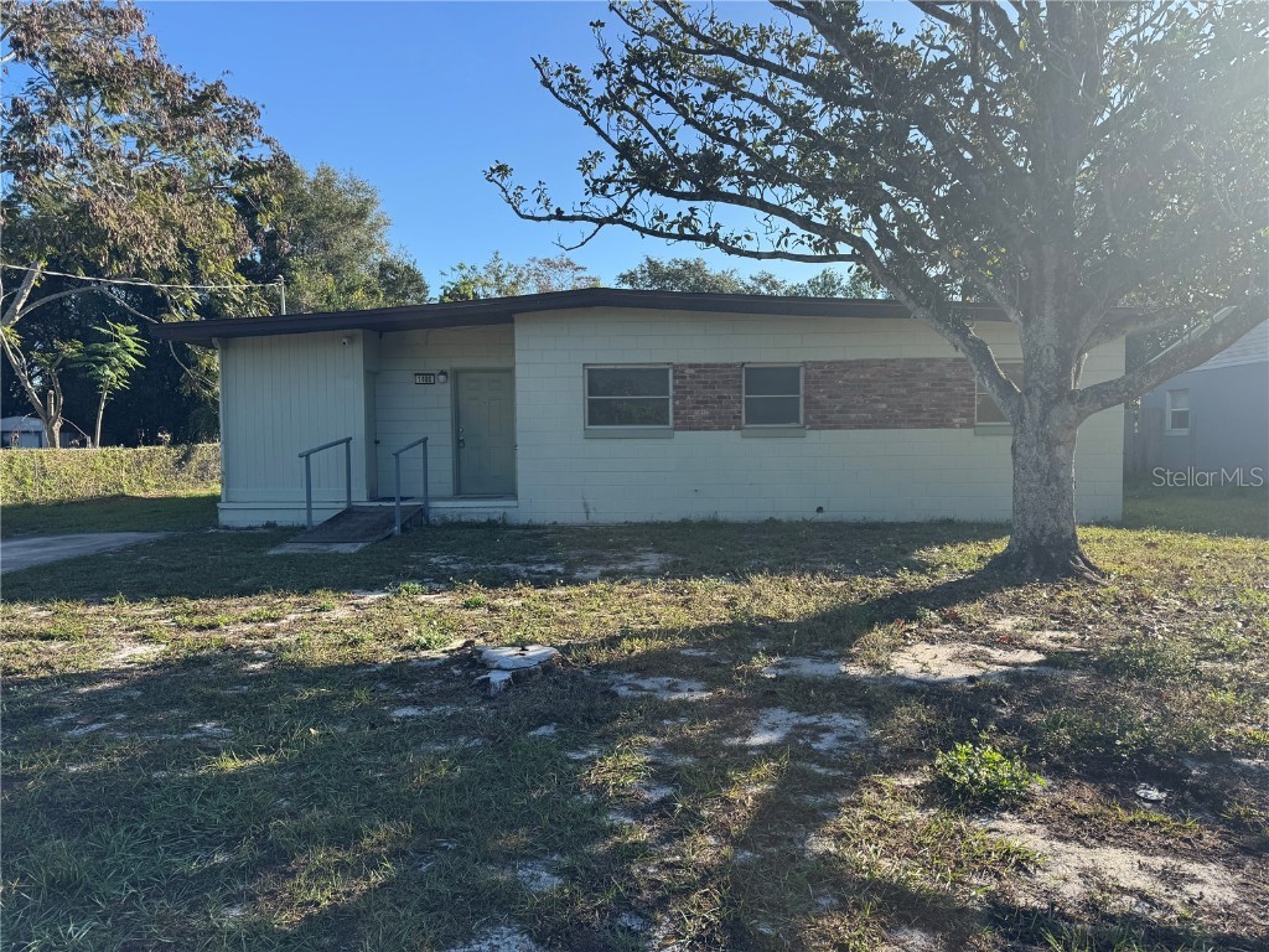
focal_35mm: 24
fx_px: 880
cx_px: 634
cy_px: 476
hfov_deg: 71.6
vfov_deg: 56.8
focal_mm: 6.76
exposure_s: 1/2105
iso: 80
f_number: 1.78
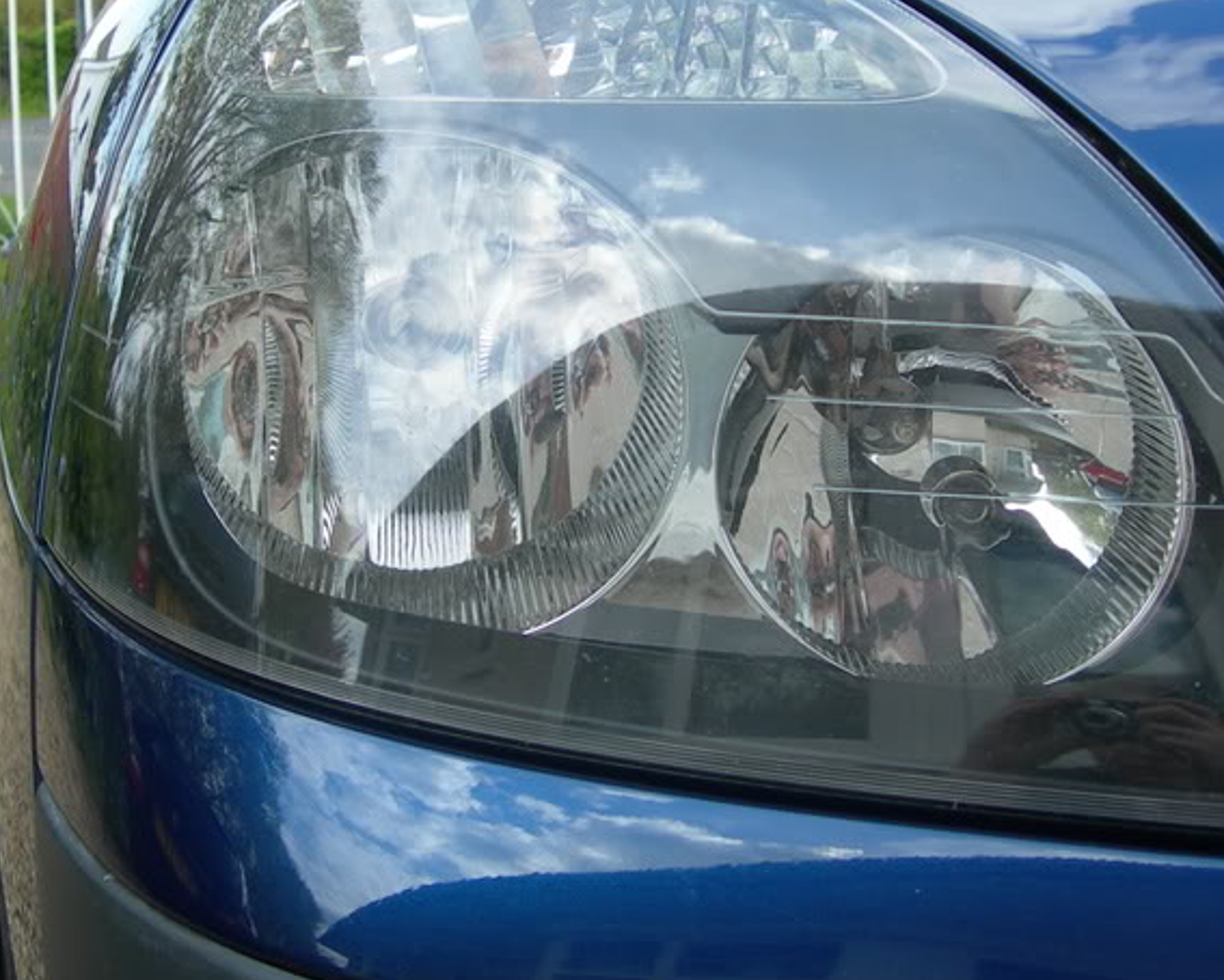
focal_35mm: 67
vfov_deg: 22.8
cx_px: 535
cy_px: 389
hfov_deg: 28.3
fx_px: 2428
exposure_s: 1/328
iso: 50
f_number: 2.8
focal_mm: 7.8
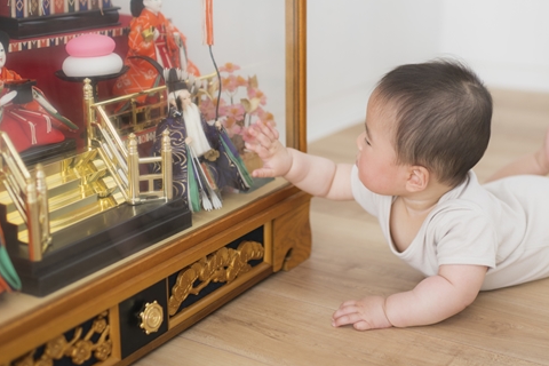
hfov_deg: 36.8
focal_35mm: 54
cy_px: 130
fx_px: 823
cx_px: 311
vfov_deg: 25.0
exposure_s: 1/250
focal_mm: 35
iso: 200
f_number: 2
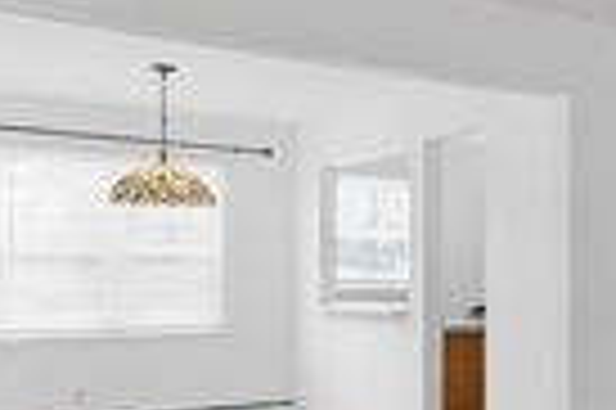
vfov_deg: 26.3
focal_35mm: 51
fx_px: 872
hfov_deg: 31.1
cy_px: 273
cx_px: 782
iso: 250
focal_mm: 14
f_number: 8
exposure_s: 1/40
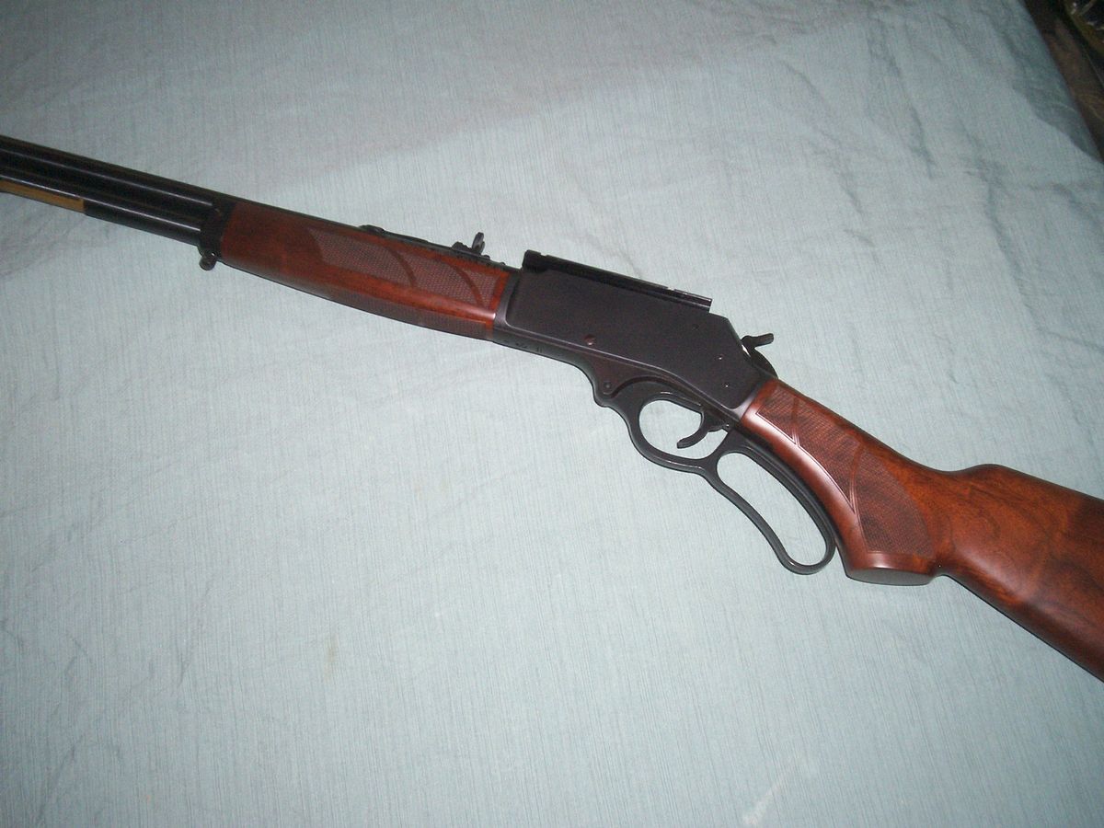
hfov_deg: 51.4
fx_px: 1148
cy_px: 414
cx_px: 552
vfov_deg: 39.7
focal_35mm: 36
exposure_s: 1/64
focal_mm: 5.9
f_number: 4.5
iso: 140
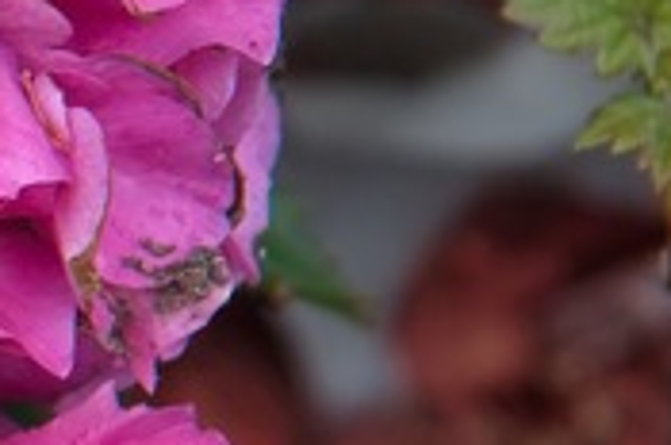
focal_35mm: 880
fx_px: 16372
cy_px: 395
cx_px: -1541
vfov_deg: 1.6
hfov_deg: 2.3
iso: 100
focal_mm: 120
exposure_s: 1/250
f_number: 5
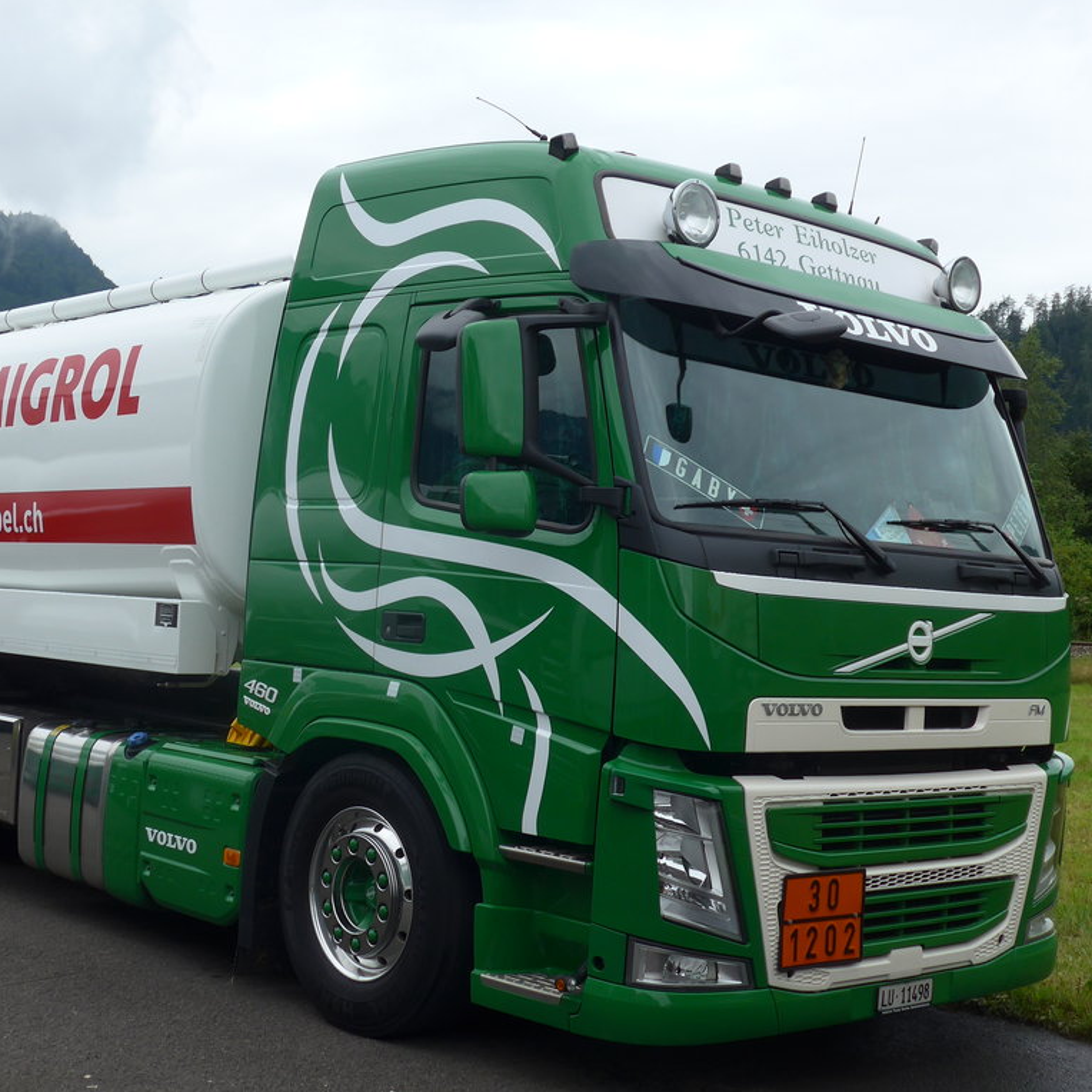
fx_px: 1785
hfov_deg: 33.9
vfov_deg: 34.0
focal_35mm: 50
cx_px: 445
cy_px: 513
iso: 80
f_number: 2.8
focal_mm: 7.5
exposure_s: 1/800
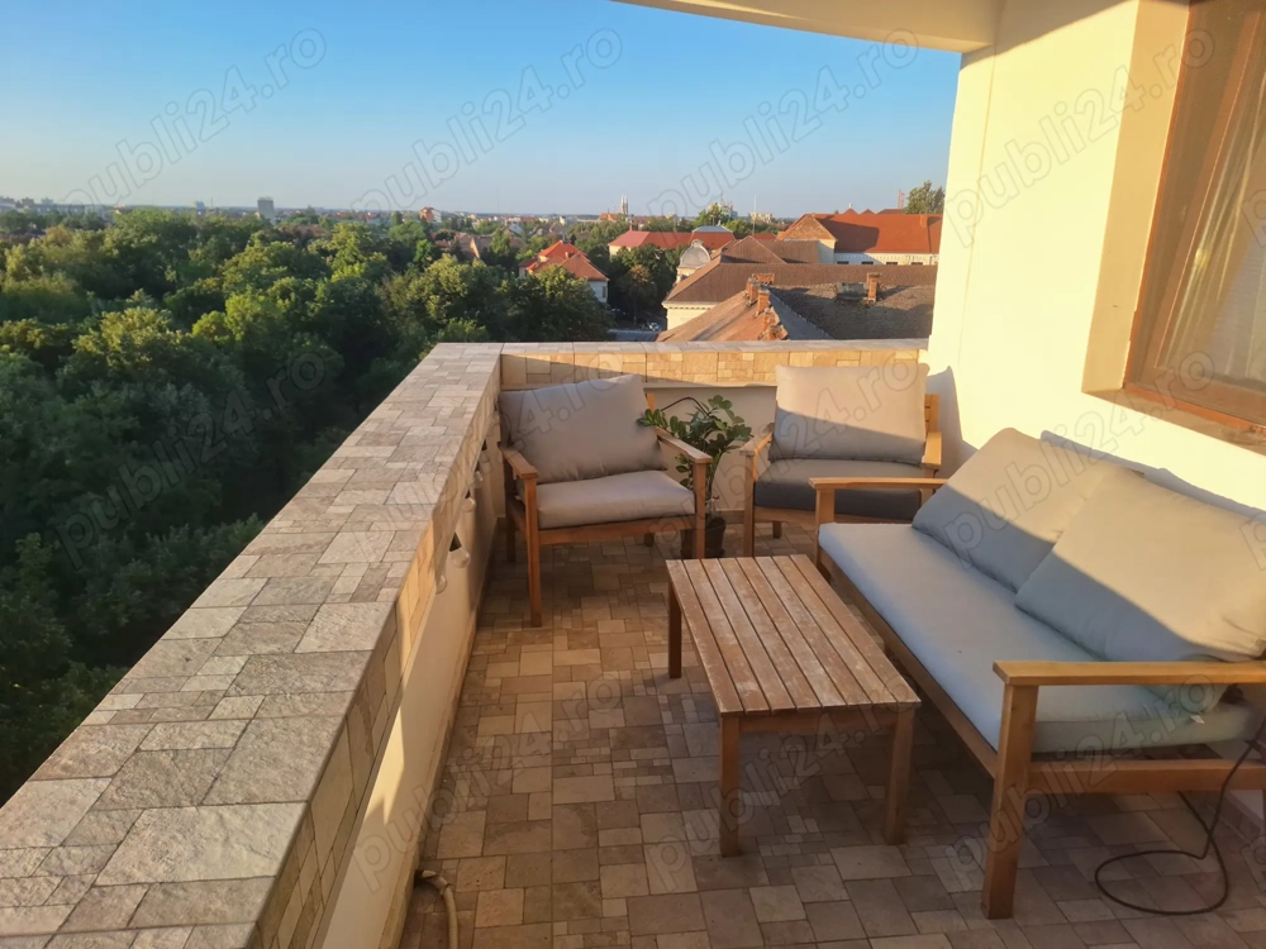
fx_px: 841
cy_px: 474
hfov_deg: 73.9
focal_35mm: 23
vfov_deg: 58.9
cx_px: 633
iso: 40
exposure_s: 1/913
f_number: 1.8
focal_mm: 5.54
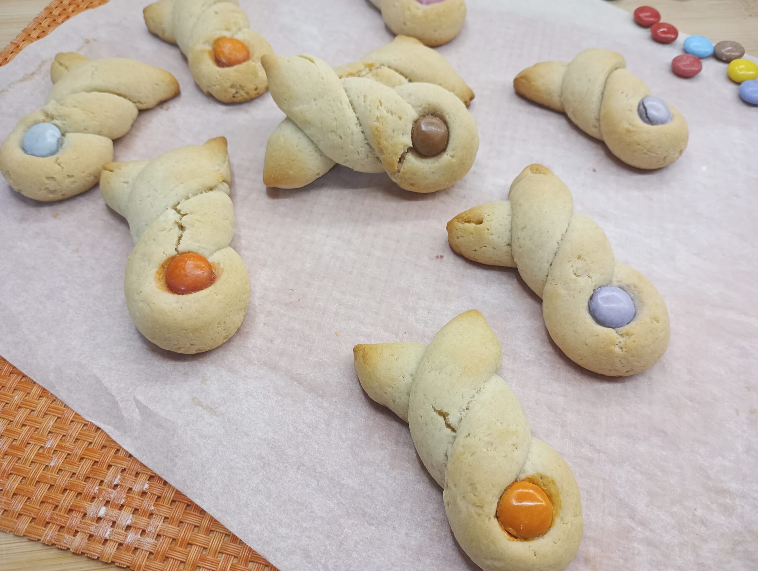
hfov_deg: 63.4
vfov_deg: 49.9
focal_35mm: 28
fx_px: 614
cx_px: 379
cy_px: 286
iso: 475
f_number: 1.8
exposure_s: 1/33.3
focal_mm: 4.27
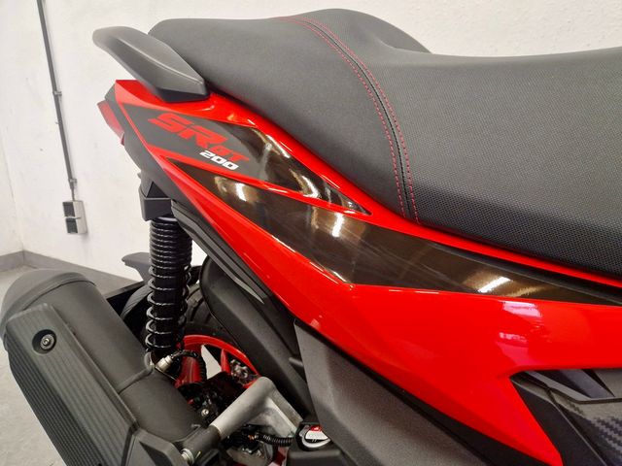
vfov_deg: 58.9
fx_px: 413
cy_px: 233
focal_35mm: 23
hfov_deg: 73.9
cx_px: 311
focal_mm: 5.4
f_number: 1.8
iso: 80
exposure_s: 1/100
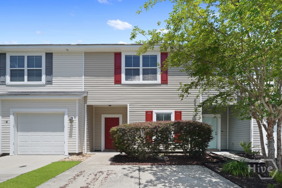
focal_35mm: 16
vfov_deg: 73.7
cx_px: 141
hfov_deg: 96.8
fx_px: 125
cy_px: 94
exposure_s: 1/200
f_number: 9
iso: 320
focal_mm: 16
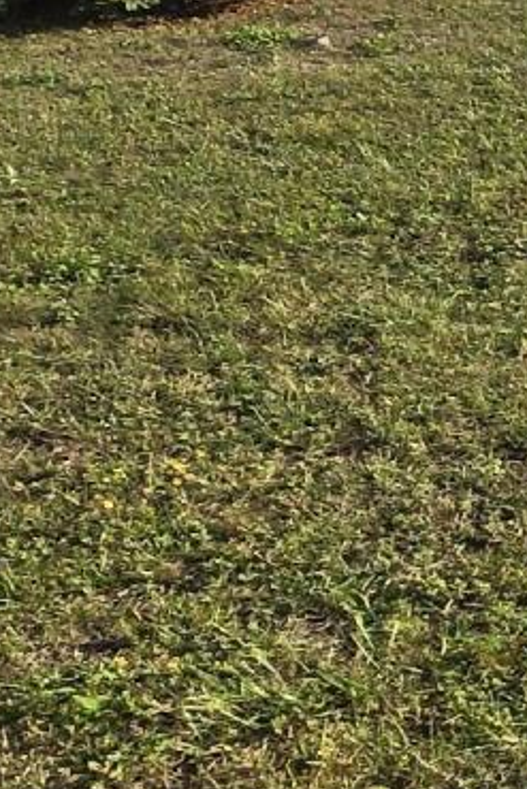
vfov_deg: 27.5
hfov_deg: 11.5
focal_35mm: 73
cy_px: 525
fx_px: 1601
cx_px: 1543
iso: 64
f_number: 2.2
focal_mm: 1.7
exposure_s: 1/2000
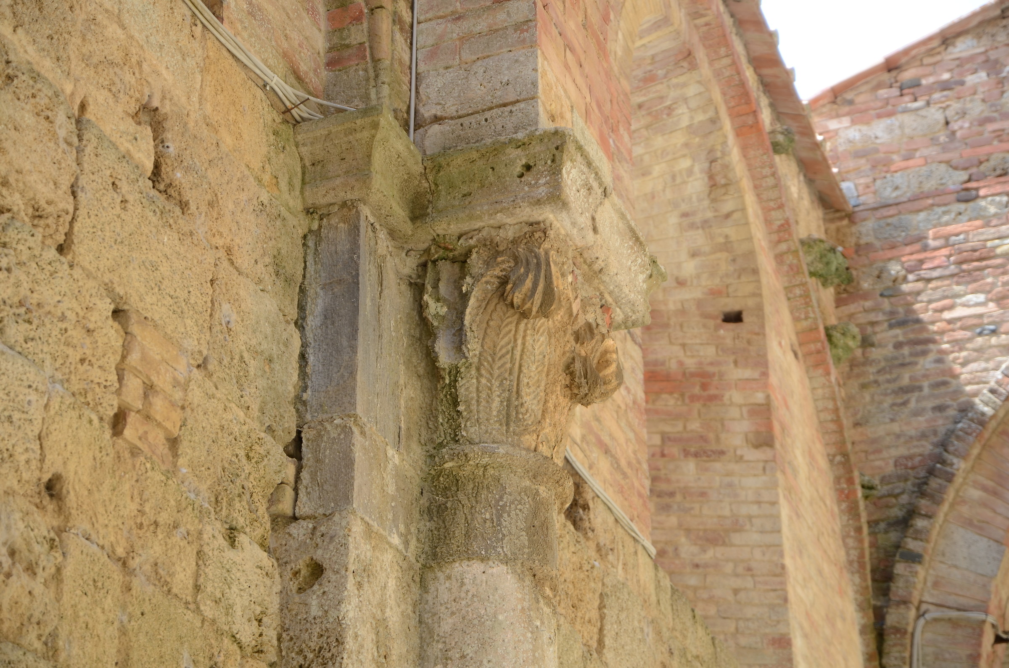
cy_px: 334
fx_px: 2097
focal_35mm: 75
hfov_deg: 27.0
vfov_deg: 18.1
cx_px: 504
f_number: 2.8
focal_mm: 50
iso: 100
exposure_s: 1/200
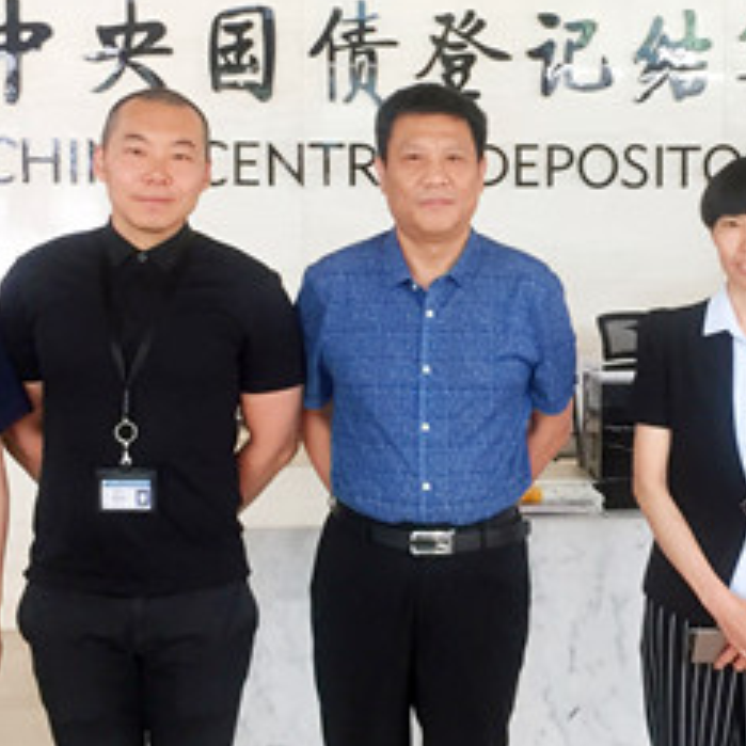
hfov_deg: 25.8
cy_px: 320
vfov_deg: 26.1
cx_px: 547
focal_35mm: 66
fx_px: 1609
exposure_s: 1/33
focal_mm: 4.15
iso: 100
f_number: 2.2
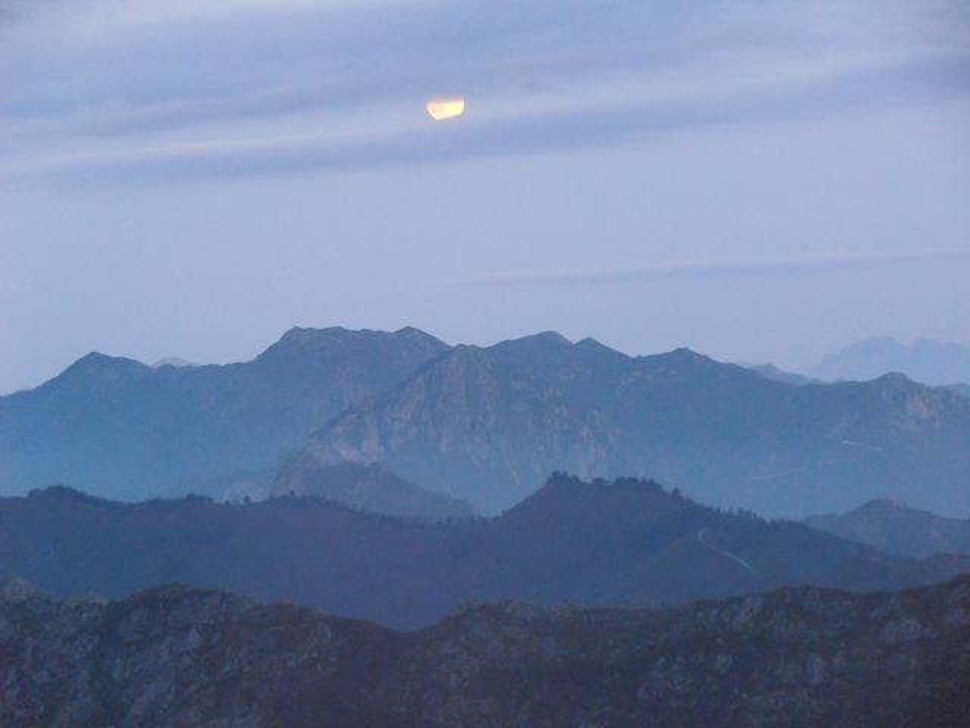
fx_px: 4652
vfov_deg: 8.9
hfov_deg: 11.9
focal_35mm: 166
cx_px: 485
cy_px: 364
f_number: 5.9
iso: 800
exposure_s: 1/40
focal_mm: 29.44
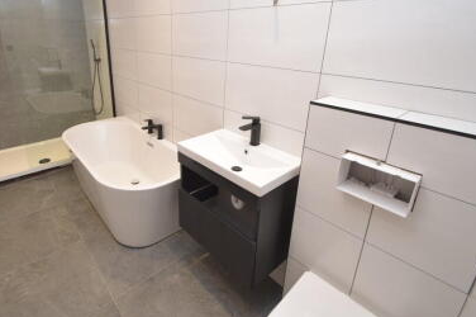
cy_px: 119
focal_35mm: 19
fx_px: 251
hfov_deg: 86.2
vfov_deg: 63.5
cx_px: 197
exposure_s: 1/80
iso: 800
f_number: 6.3
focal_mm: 10
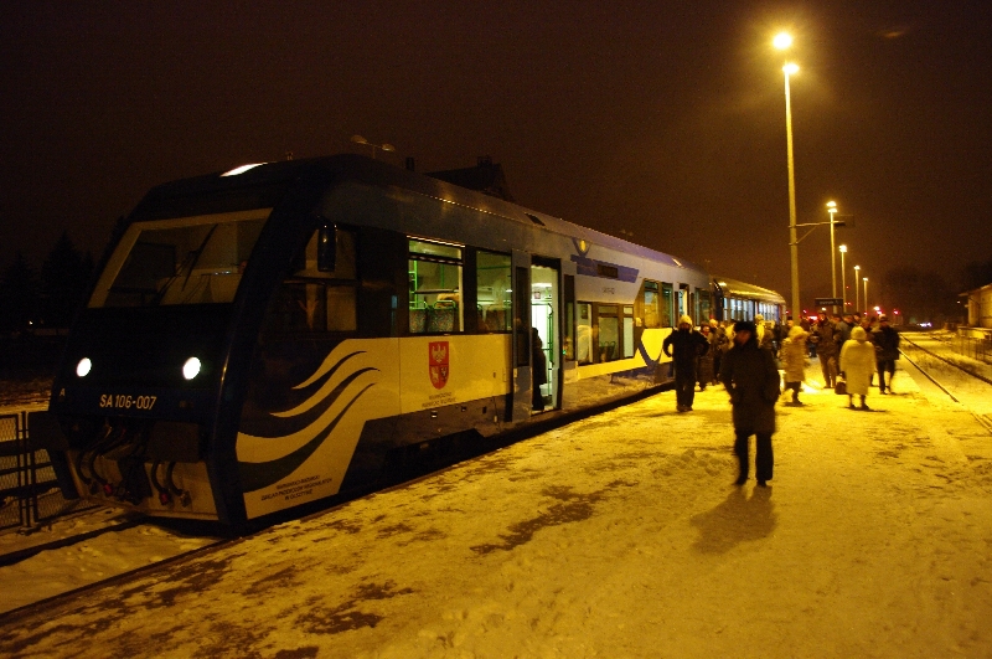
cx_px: 496
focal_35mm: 27
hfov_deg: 67.5
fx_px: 743
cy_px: 330
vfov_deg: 47.8
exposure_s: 1/8
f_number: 3.5
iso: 1600
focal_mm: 18
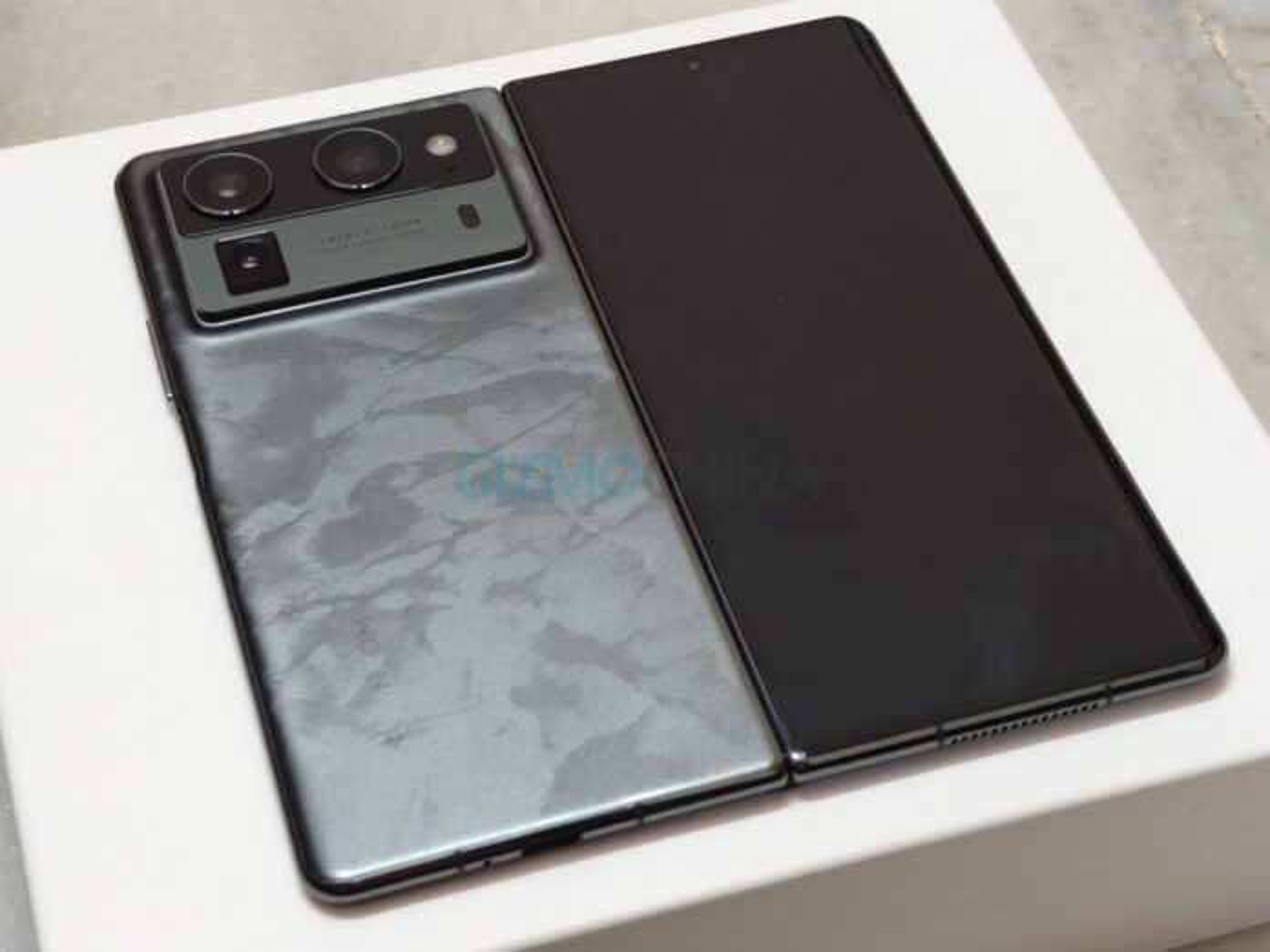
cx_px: 635
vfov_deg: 20.2
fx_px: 2678
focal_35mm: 73
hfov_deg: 26.7
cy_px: 476
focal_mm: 6.06
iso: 1000
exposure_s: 1/100
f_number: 1.6
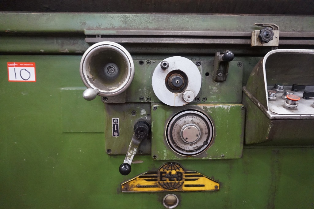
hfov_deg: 73.7
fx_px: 209
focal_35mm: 24
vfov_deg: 53.1
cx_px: 157
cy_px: 104
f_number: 3.5
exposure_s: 1/60
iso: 2500
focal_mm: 16
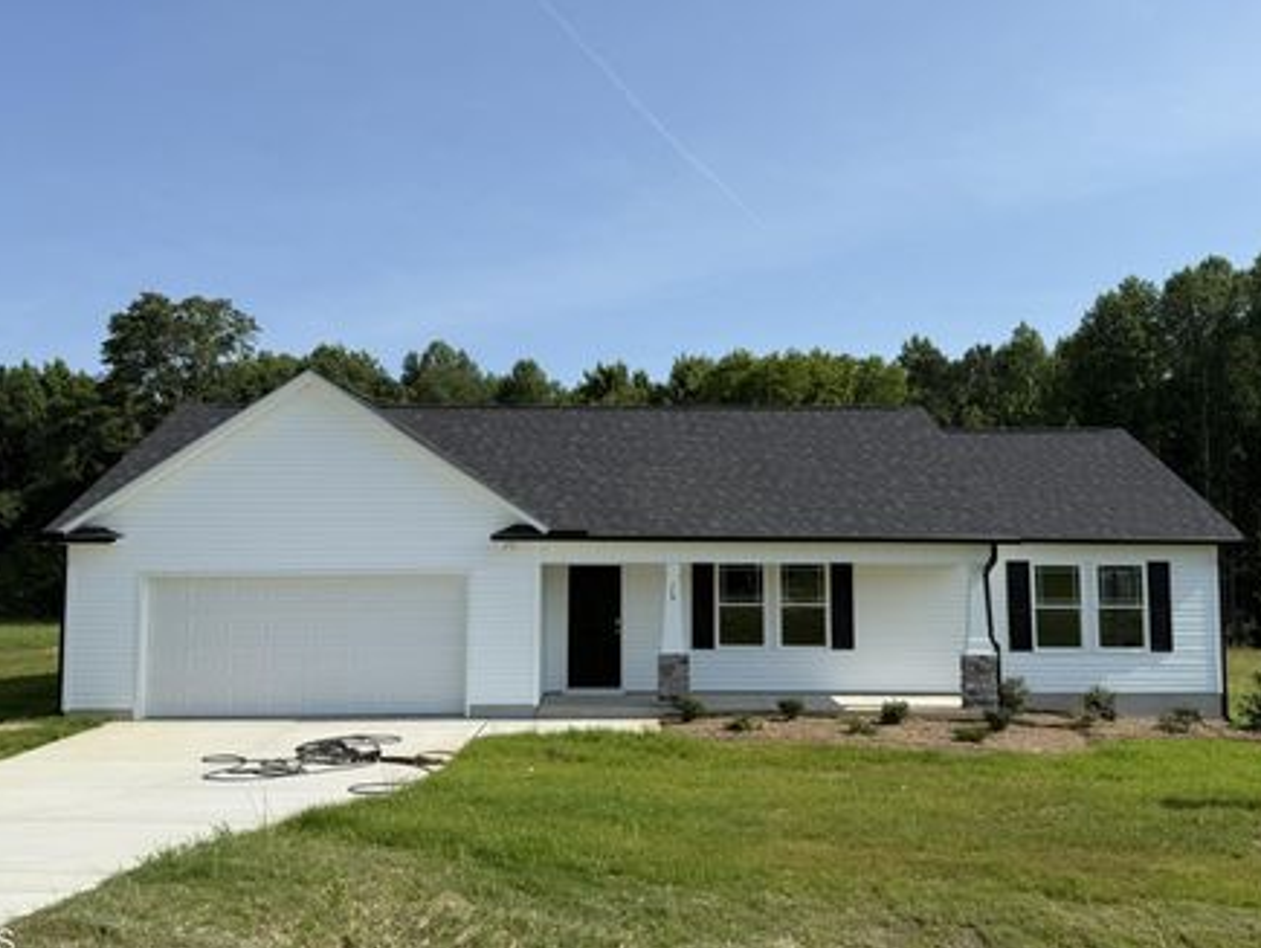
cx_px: 655
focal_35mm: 31
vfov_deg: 45.5
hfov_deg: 58.3
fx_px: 1130
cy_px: 448
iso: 80
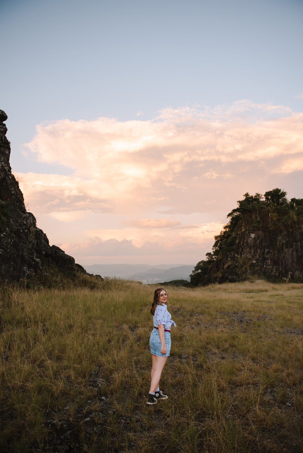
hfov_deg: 51.3
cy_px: 233
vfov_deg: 71.5
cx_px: 155
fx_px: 315
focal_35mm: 25
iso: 500
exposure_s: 1/640
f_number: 3.5
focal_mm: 24
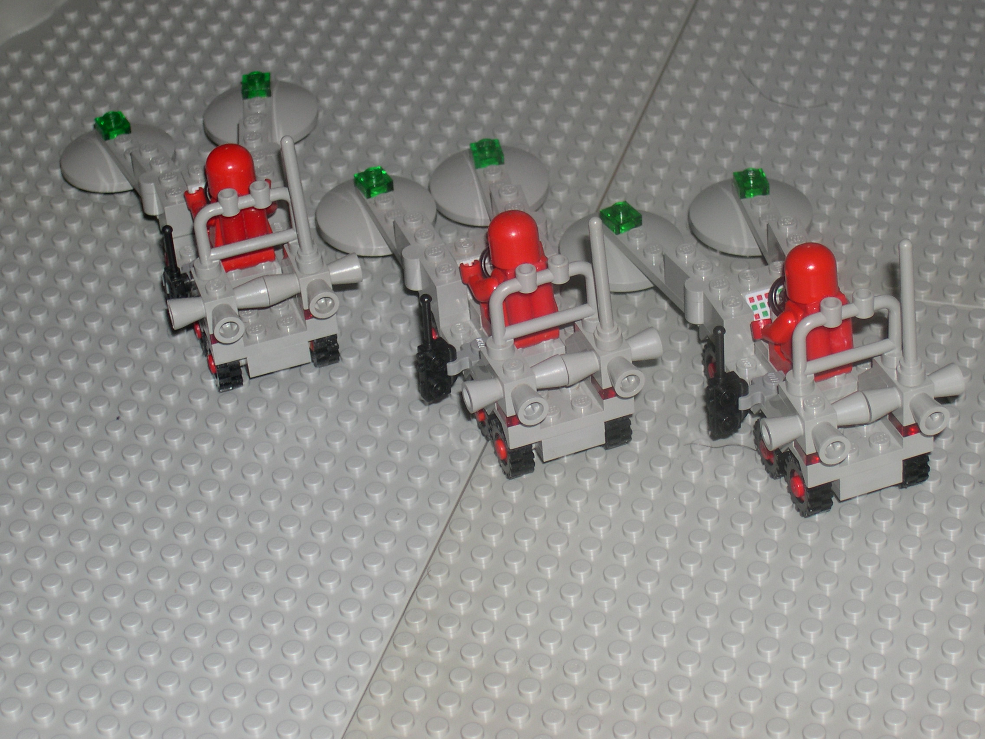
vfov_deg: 14.5
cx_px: 492
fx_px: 2902
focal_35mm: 102
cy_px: 370
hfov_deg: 19.3
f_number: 4.8
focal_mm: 21.6
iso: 100
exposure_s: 1/60
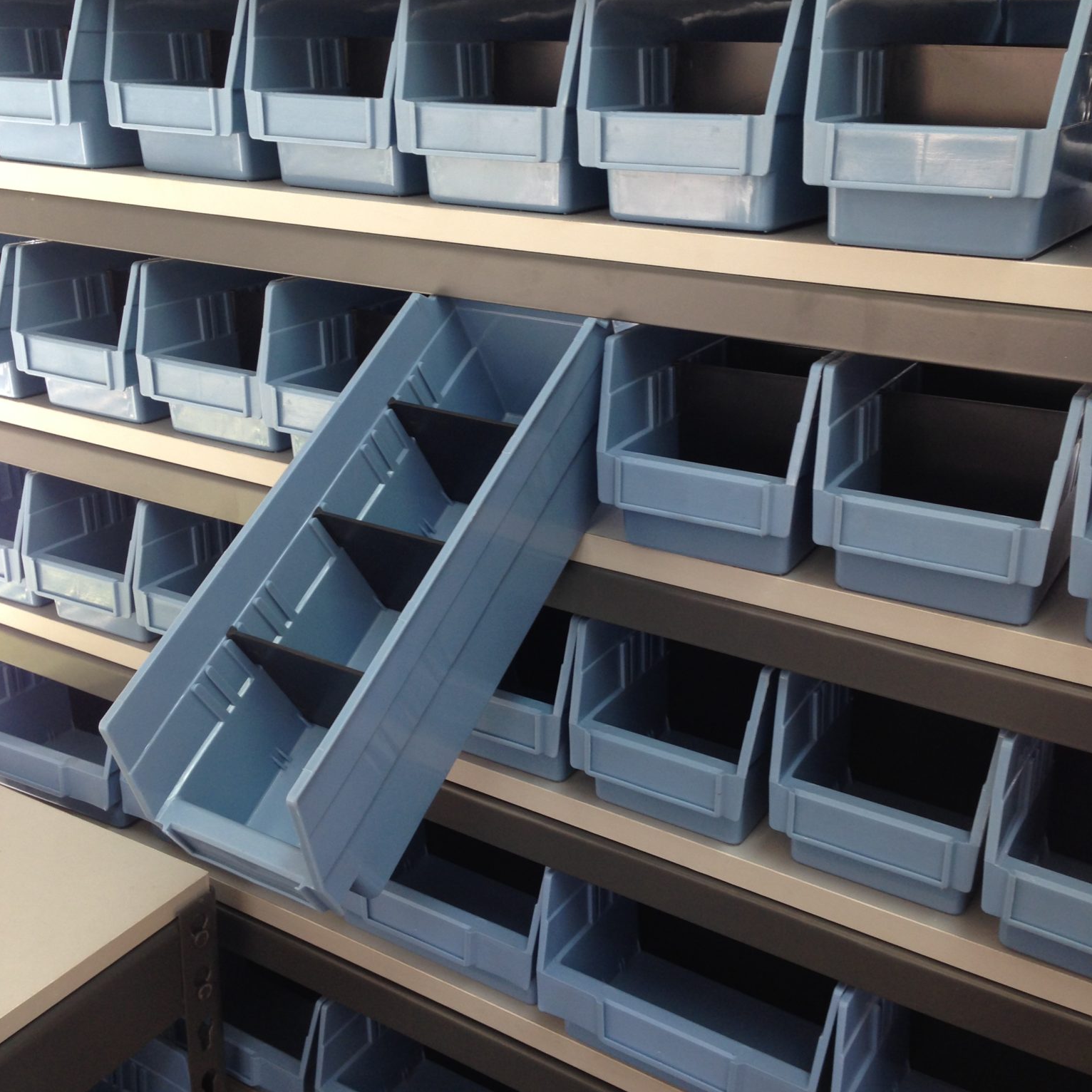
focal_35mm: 39
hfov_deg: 42.8
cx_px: 545
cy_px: 488
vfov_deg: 42.8
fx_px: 1392
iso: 64
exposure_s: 1/20
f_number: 2.4
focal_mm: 4.12
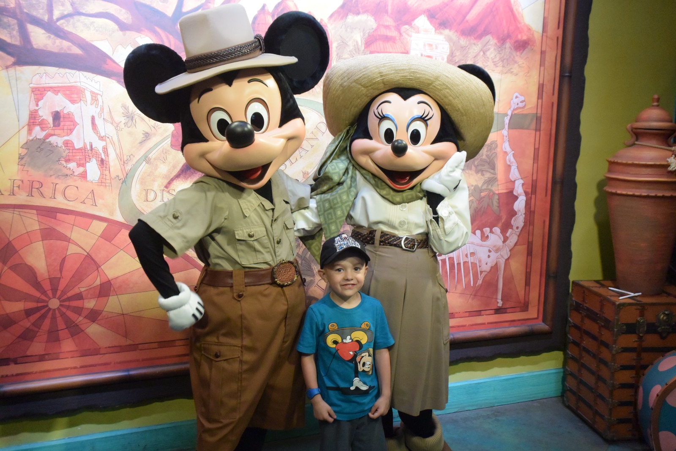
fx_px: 826
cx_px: 338
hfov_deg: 44.5
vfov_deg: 30.5
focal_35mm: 44
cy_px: 226
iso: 1400
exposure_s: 1/60
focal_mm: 16.5
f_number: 4.5
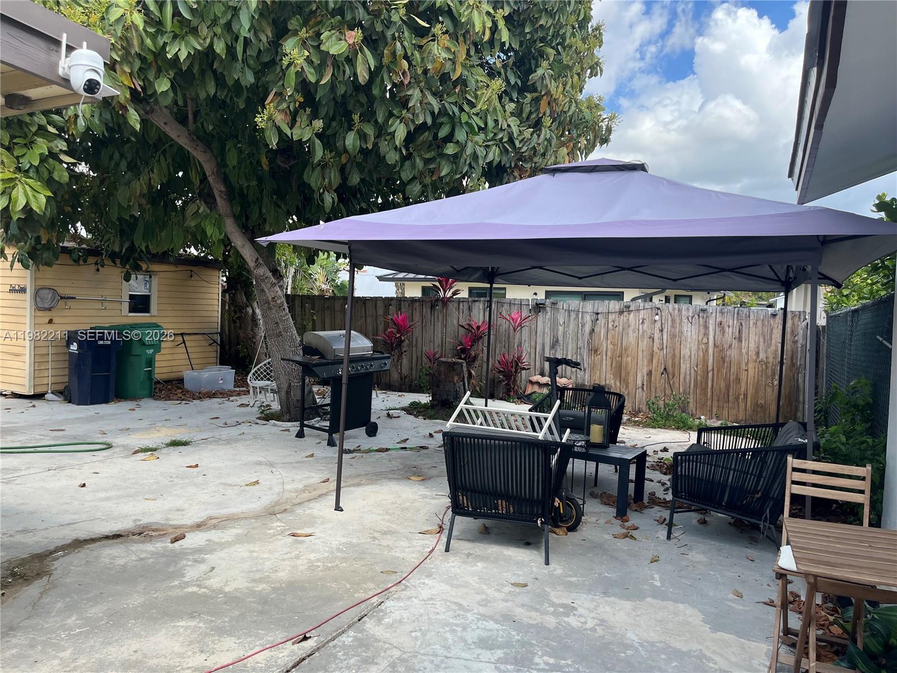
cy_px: 336
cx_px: 448
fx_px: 674
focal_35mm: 26
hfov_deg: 67.3
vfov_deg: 53.1
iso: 50
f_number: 1.6
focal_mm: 5.1
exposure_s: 1/1075
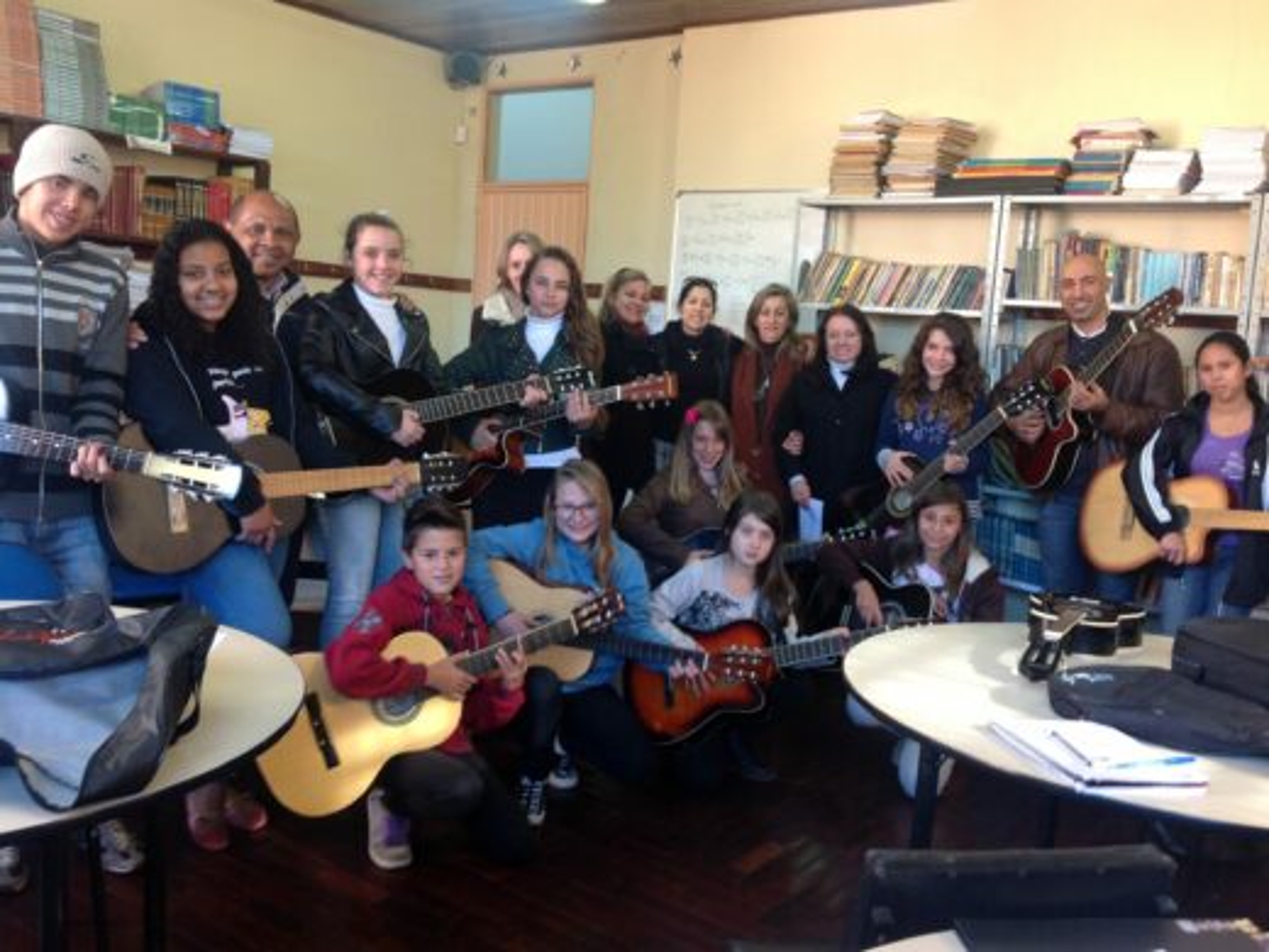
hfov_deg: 52.6
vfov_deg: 40.7
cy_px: 476
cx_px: 634
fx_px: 1283
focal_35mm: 35
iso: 50
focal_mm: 4.28
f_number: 2.4
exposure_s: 1/15
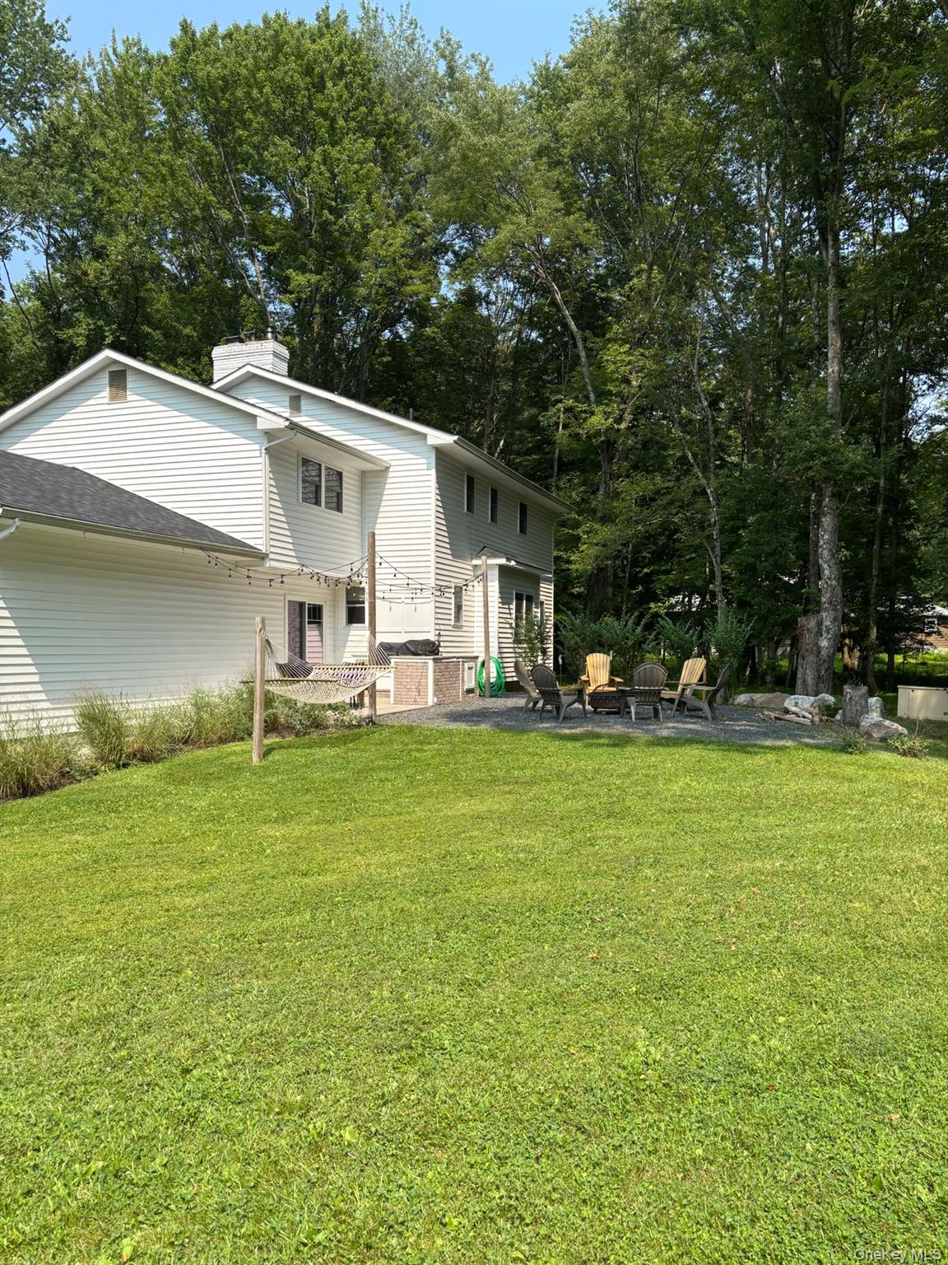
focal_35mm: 26
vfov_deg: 67.3
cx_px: 474
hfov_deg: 53.1
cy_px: 632
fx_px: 949
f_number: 1.6
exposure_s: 1/1667
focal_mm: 5.96
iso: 50
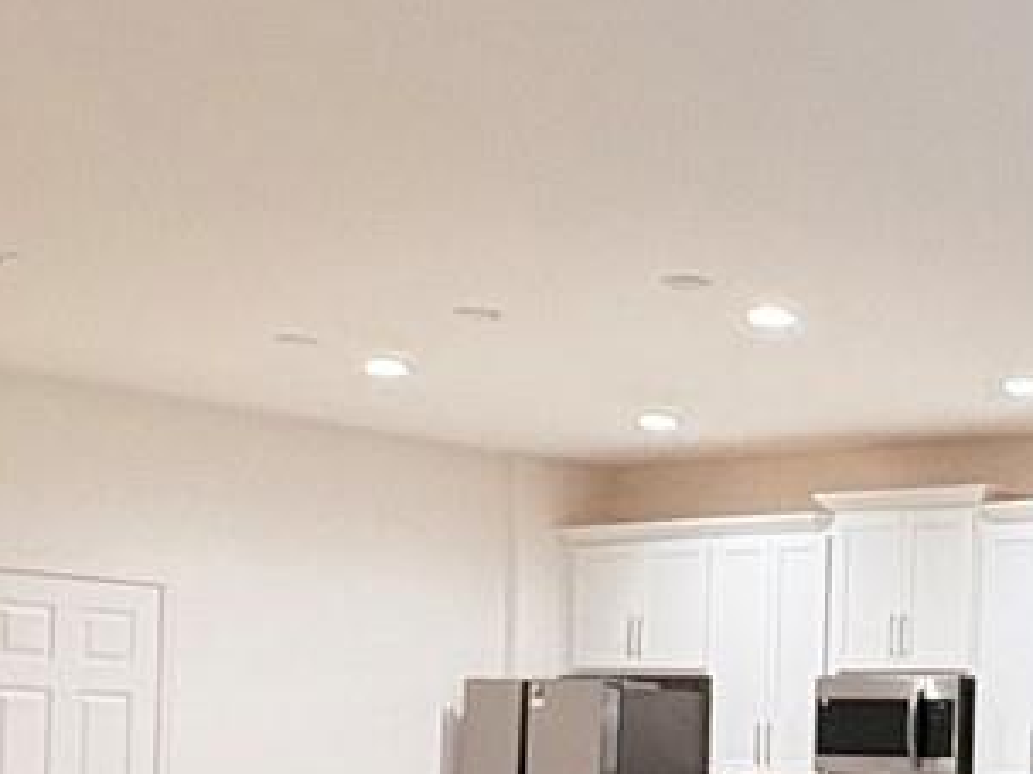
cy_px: 784
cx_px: 1026
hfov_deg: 25.1
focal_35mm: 74
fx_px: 2207
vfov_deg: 19.3
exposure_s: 1/60
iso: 400
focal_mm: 2.22
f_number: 2.2
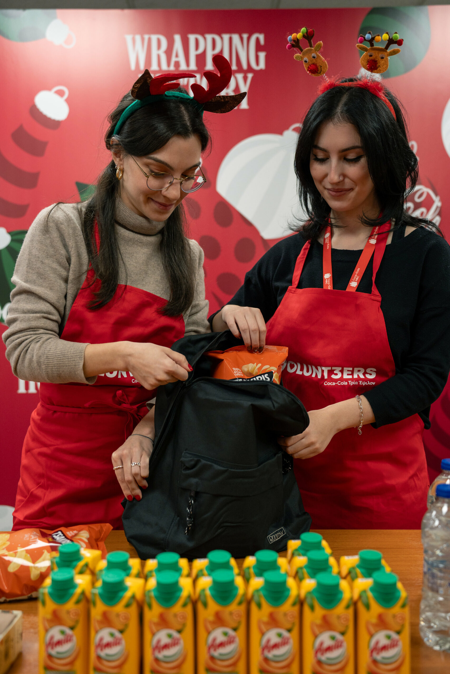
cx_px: 225
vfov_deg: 53.1
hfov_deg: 36.9
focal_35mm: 36
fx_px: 675
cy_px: 337
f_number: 2.8
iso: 640
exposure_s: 1/200
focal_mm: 36
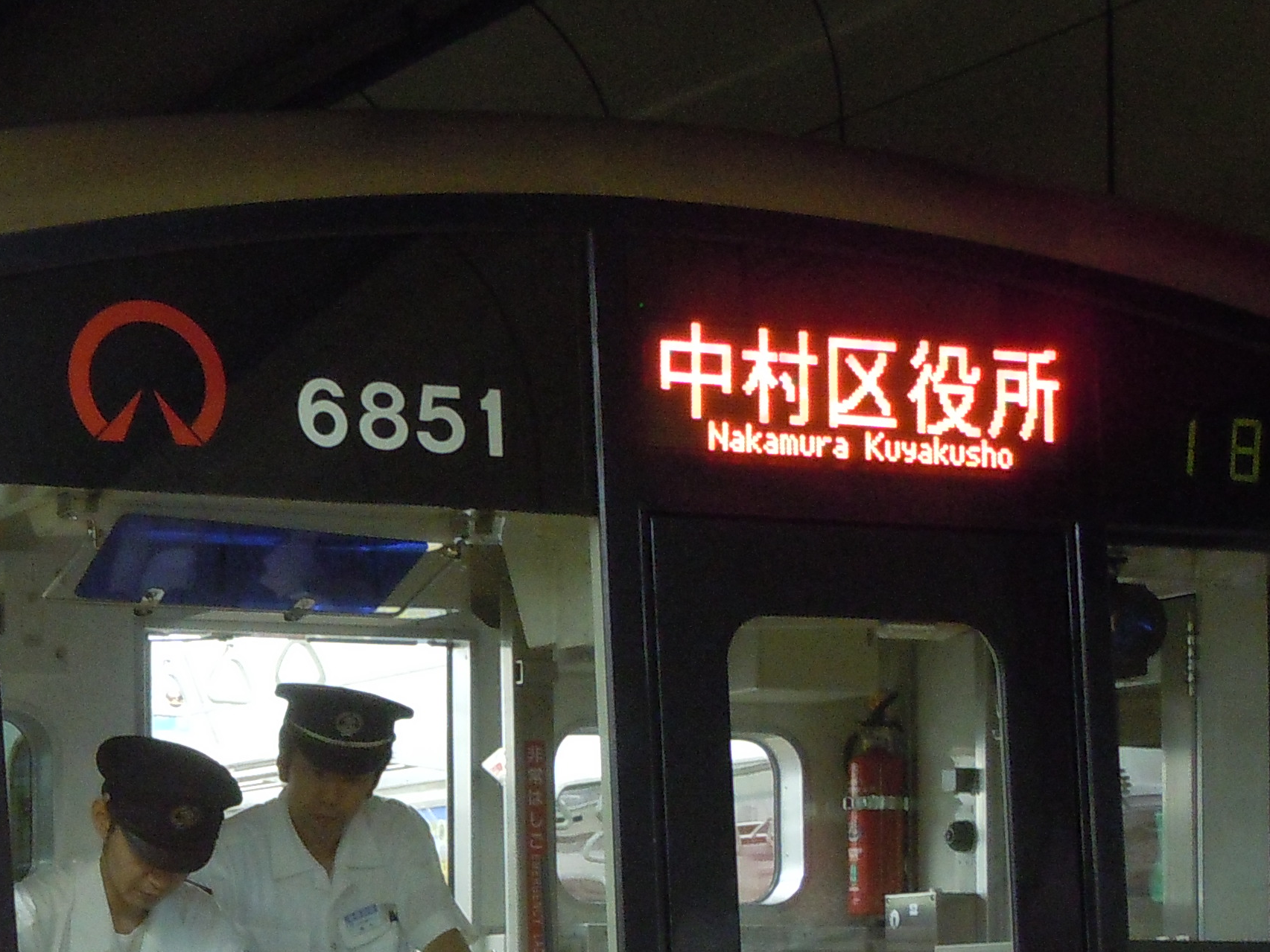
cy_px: 1027
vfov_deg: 12.8
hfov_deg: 16.9
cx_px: 20
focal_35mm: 114
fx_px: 4183
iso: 400
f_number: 3.8
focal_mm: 8.1
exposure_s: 1/13
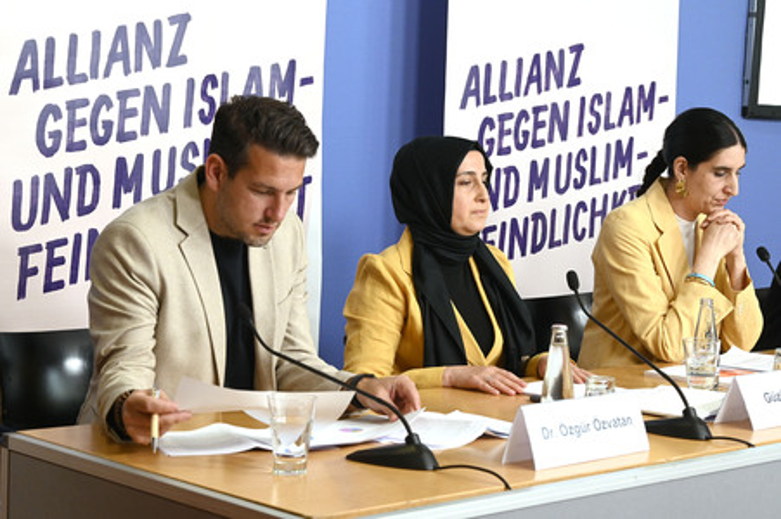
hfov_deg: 26.0
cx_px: 390
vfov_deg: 17.5
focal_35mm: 78
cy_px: 260
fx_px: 1691
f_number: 9
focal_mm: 78
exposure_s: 1/320
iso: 4000
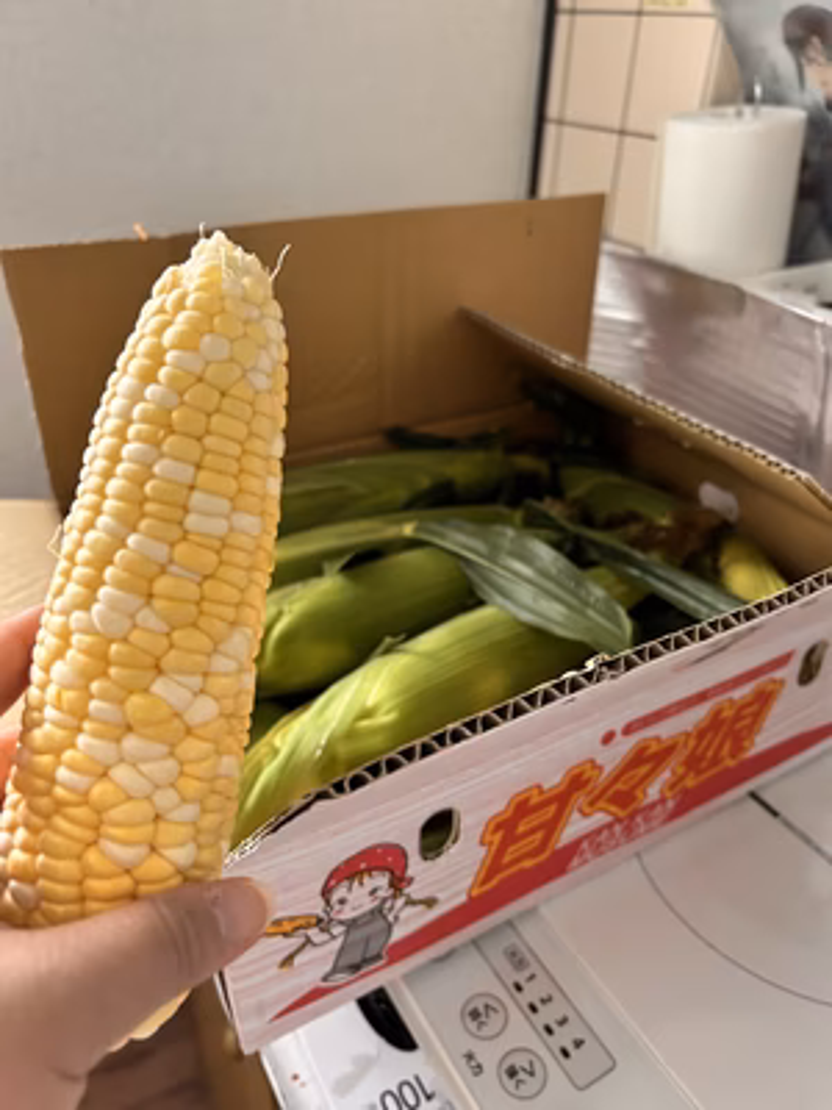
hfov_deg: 53.1
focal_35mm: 26
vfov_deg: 67.3
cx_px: 416
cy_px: 555
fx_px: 833
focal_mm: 5.7
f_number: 1.5
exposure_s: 1/60
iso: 500
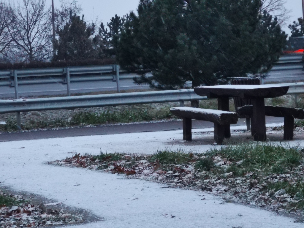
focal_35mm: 135
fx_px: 1186
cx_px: 152
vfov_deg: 11.0
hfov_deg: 14.6
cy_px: 114
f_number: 2.4
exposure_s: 1/25
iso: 320
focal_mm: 7.48
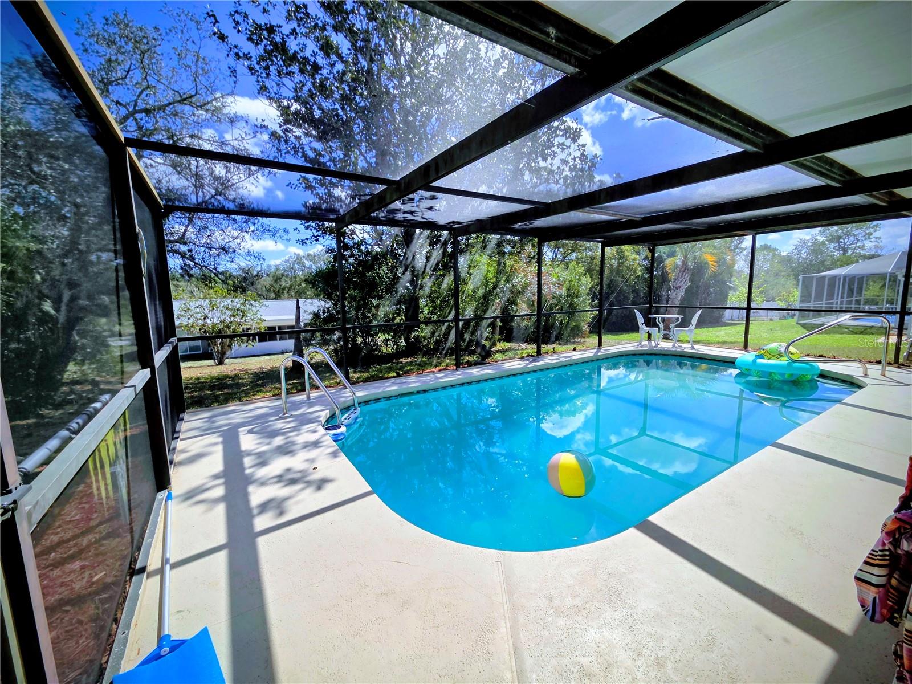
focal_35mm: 13
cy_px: 342
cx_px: 456
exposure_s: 1/1650
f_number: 2.2
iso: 50
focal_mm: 2.2
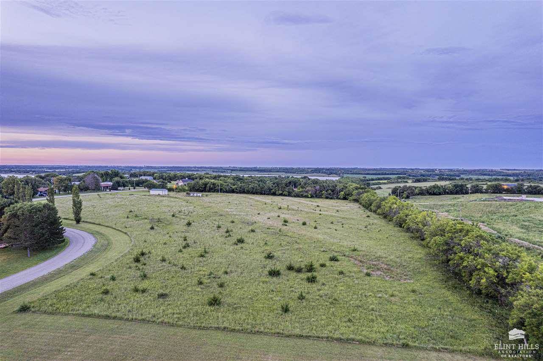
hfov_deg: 78.6
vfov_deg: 57.2
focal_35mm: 22
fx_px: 332
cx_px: 272
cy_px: 180
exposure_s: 1/15
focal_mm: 8.38
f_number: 2.8
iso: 160
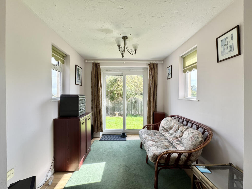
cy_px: 94
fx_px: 102
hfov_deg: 102.1
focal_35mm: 14
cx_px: 126
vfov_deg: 85.7
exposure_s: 1/166
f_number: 2.2
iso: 40
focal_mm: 2.22
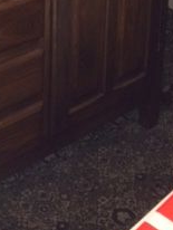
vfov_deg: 19.2
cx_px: -46
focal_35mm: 90
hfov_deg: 15.7
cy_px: -111
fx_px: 598
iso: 200
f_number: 2.2
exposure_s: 1/17
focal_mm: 4.15
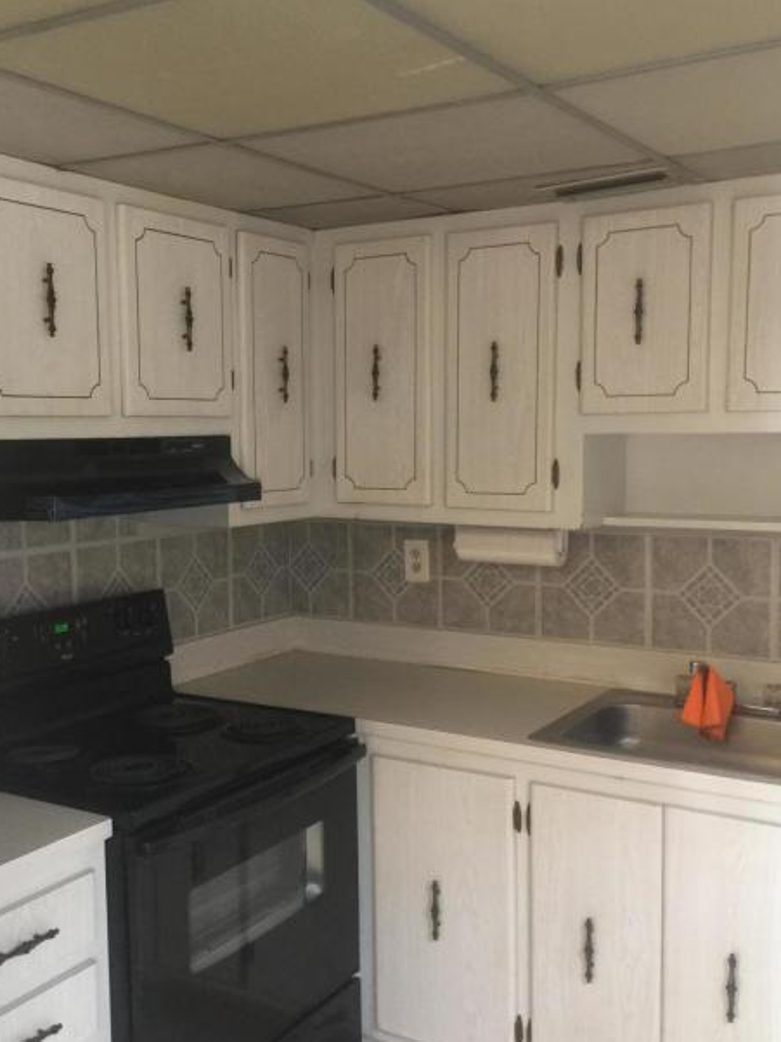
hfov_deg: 38.5
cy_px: 552
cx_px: 324
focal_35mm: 37
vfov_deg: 50.1
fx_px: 1114
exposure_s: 1/15
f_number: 2.2
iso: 125
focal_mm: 4.15
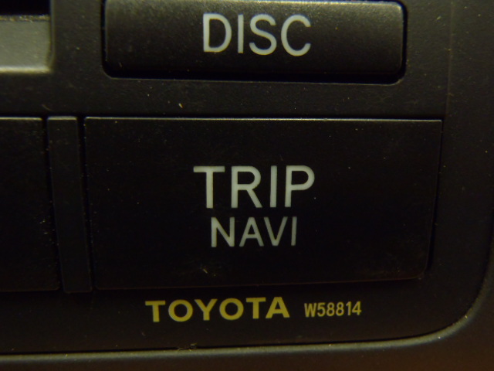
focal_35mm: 37
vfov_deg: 38.7
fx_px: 528
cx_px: 247
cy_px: 186
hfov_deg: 50.1
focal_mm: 6.64
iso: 400
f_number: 4.7
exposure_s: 1/4
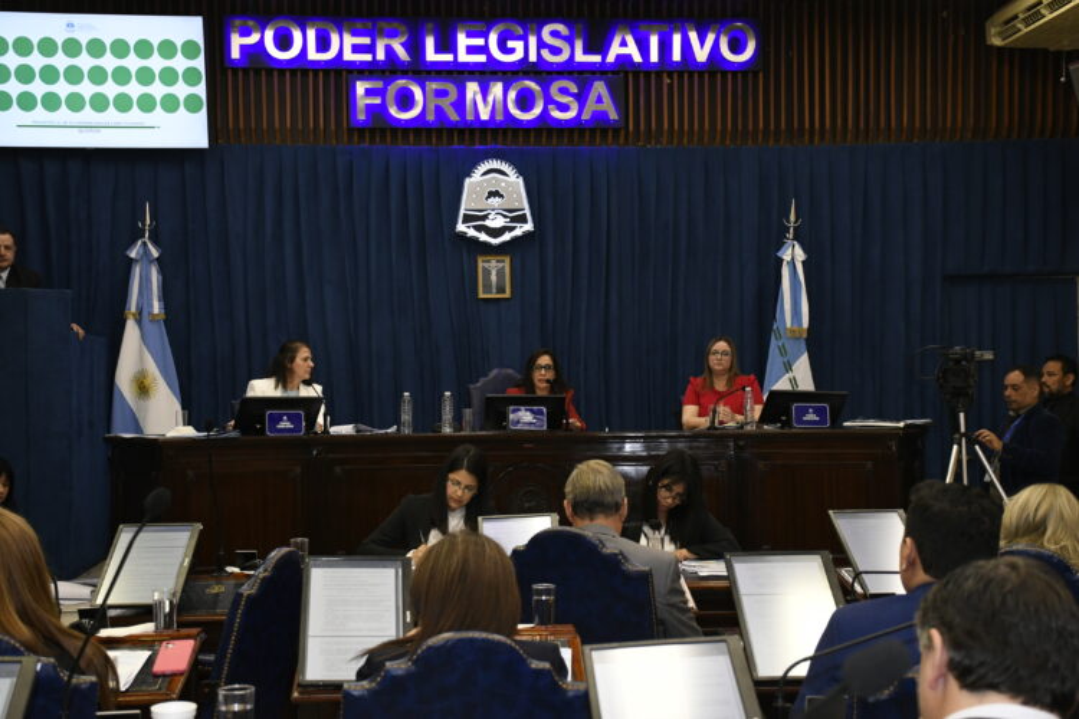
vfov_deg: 22.6
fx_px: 1798
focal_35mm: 60
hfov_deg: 33.4
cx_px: 540
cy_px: 360
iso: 2000
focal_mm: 40
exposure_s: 1/125
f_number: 5.6
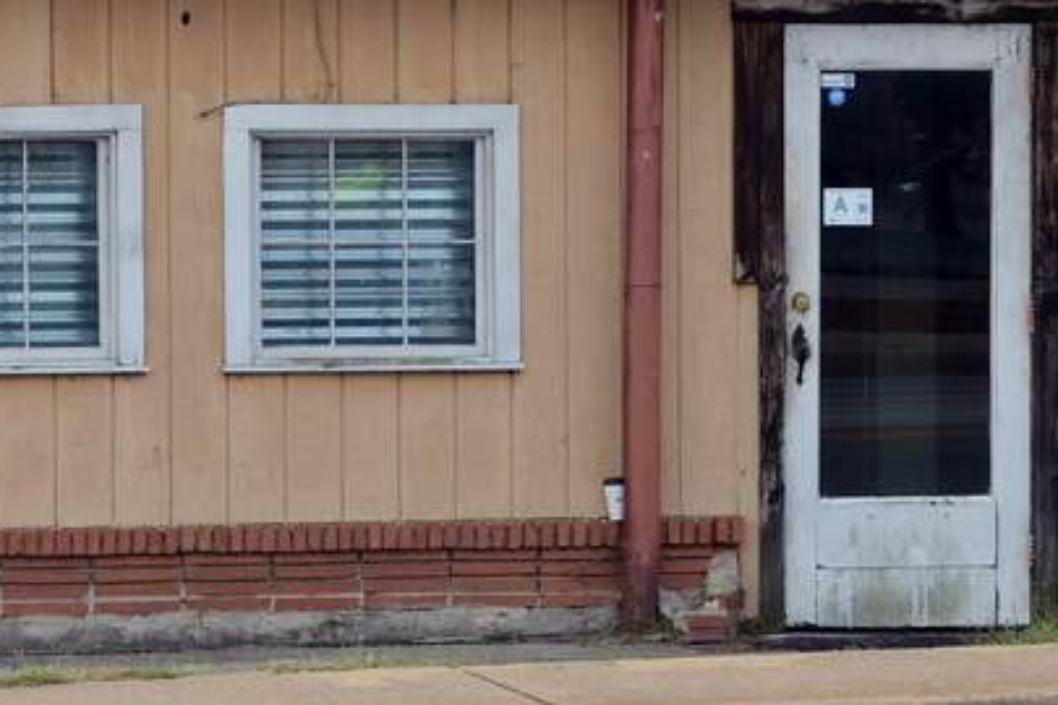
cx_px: 716
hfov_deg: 5.6
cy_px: 91
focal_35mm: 367
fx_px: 10785
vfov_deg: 3.7
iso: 200
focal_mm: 116
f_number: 8
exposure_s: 1/250
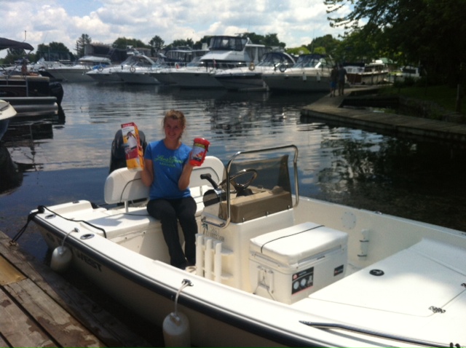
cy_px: 174
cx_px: 233
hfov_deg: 52.7
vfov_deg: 40.6
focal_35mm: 35
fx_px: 470
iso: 80
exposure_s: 1/1559
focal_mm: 3.85
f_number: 2.8
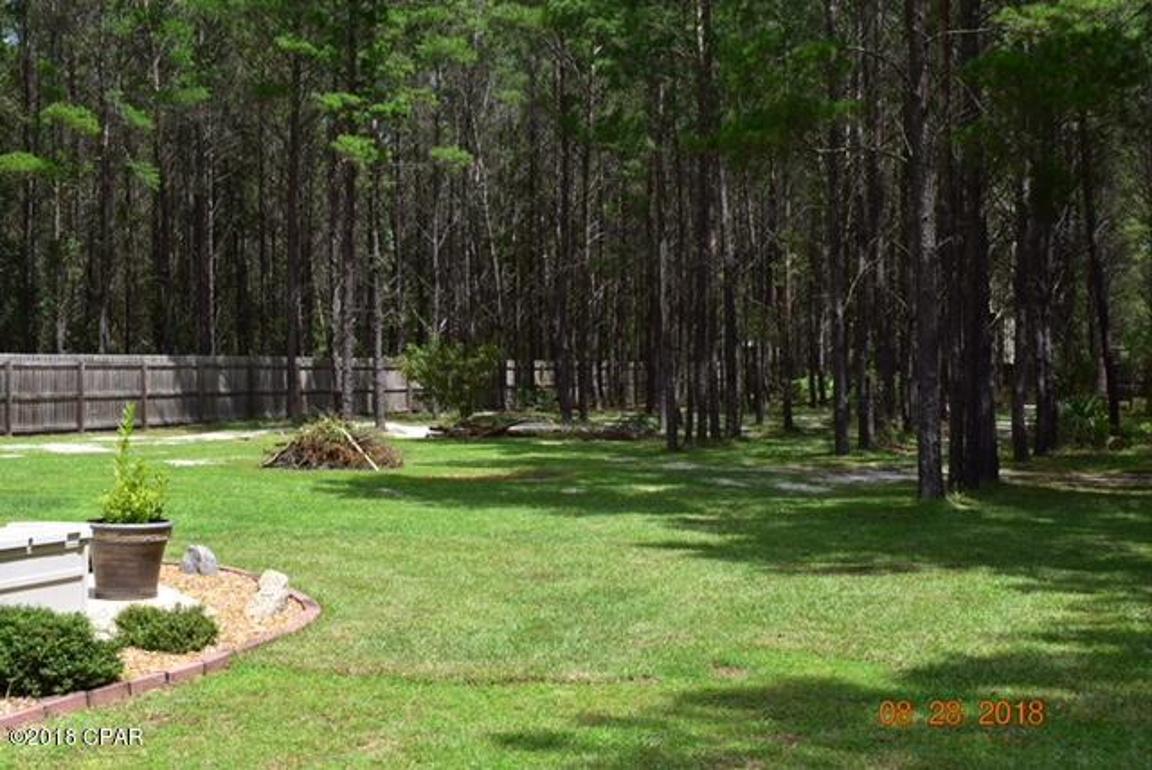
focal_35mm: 48
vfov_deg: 28.1
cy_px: 385
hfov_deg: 41.1
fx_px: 1537
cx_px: 576
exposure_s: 1/400
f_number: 11
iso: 400
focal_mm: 32
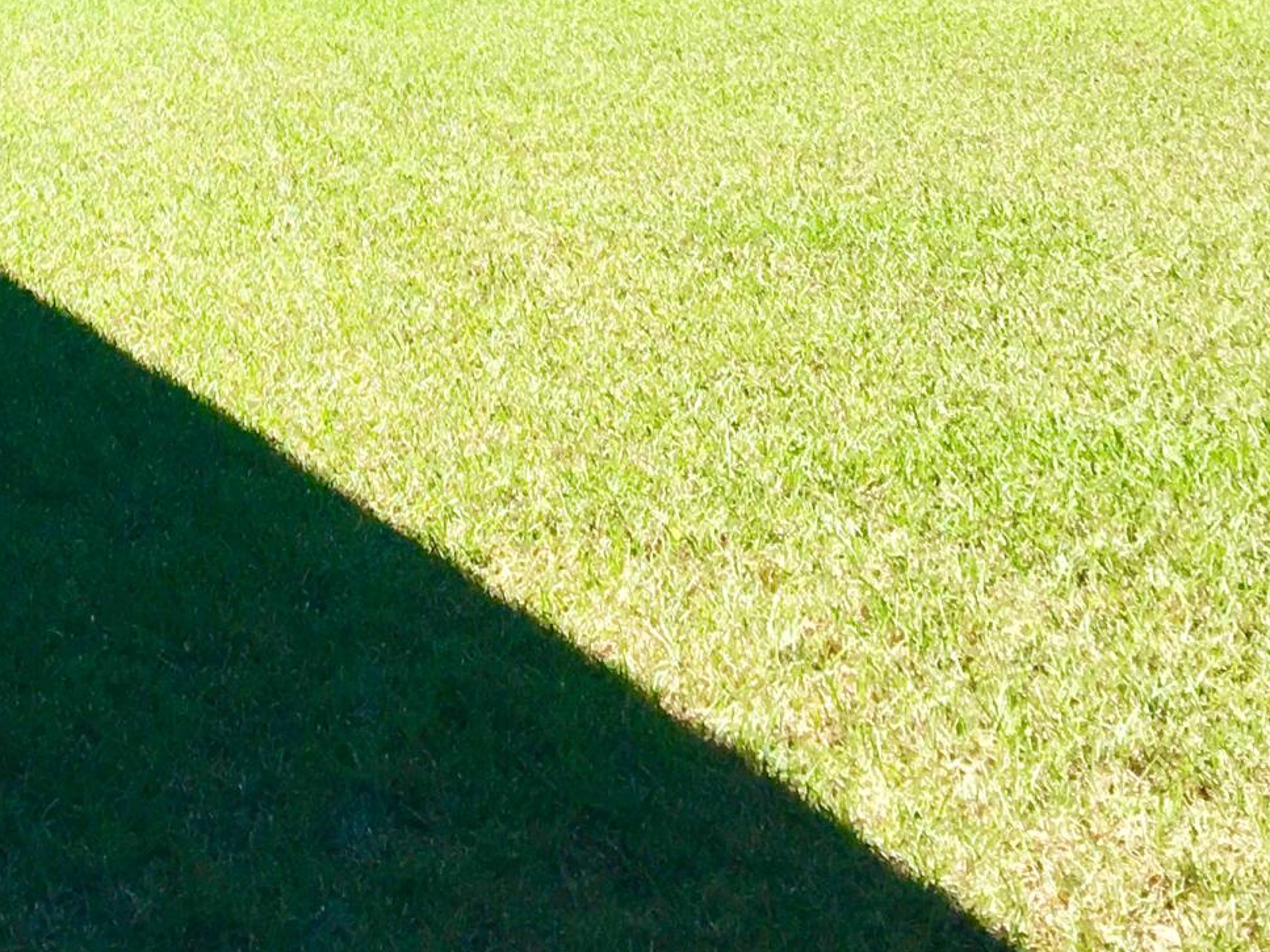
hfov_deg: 21.4
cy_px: -483
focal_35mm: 90
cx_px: 172
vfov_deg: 15.2
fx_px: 3302
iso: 25
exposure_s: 1/1012
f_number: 2.2
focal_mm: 4.15
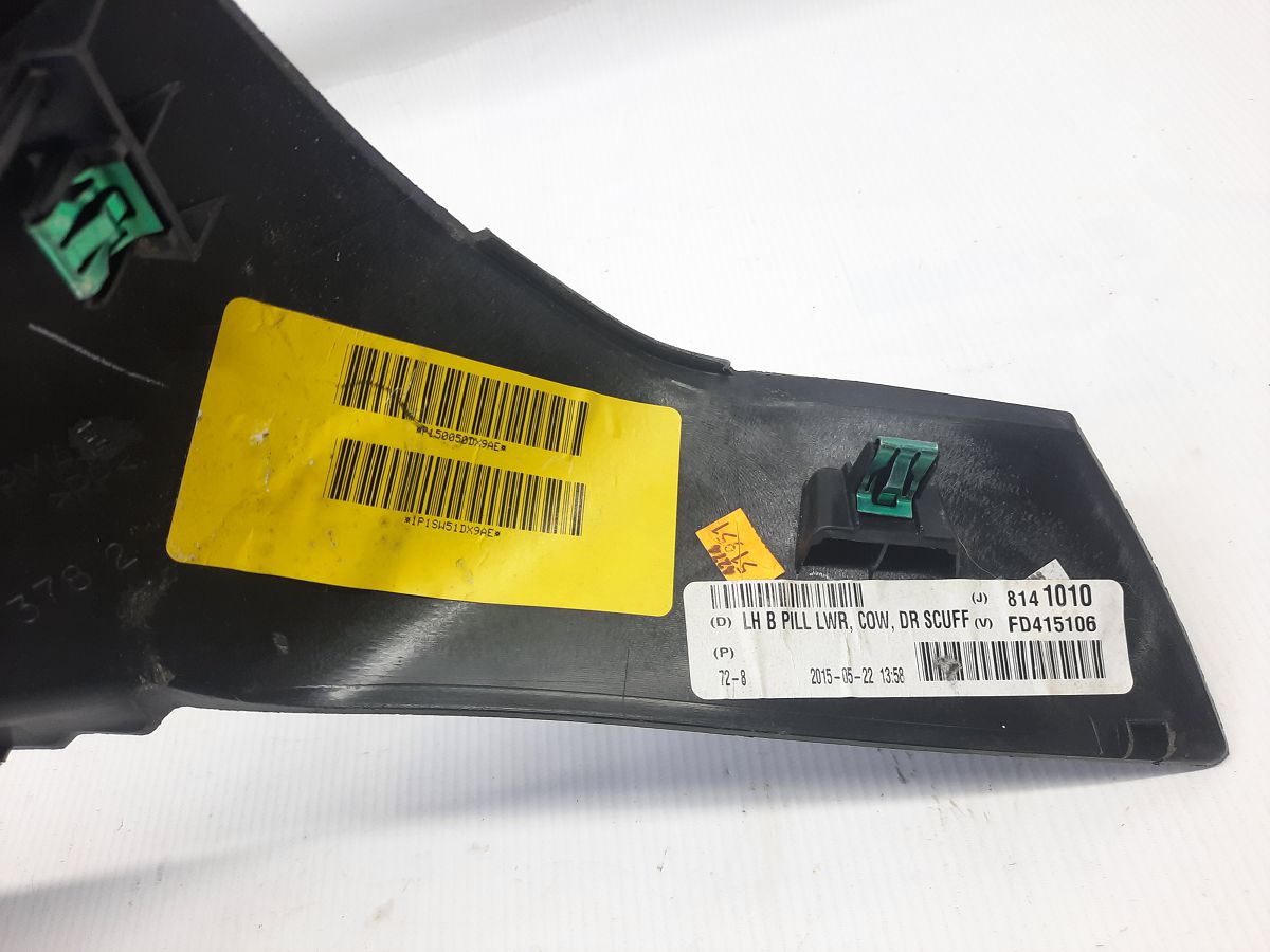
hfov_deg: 69.4
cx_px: 635
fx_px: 917
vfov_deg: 54.9
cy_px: 476
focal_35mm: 25
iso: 80
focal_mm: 4.6
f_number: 2
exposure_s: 1/50
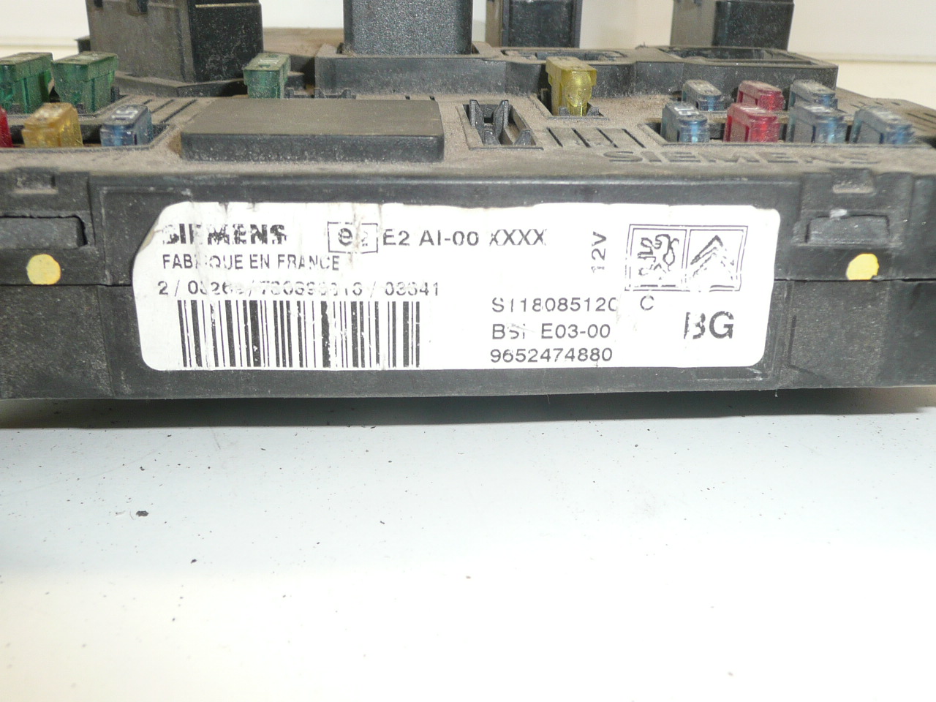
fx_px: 973
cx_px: 468
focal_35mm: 36
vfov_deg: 39.7
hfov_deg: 51.4
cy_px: 351
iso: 100
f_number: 3.3
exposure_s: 1/50
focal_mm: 4.6
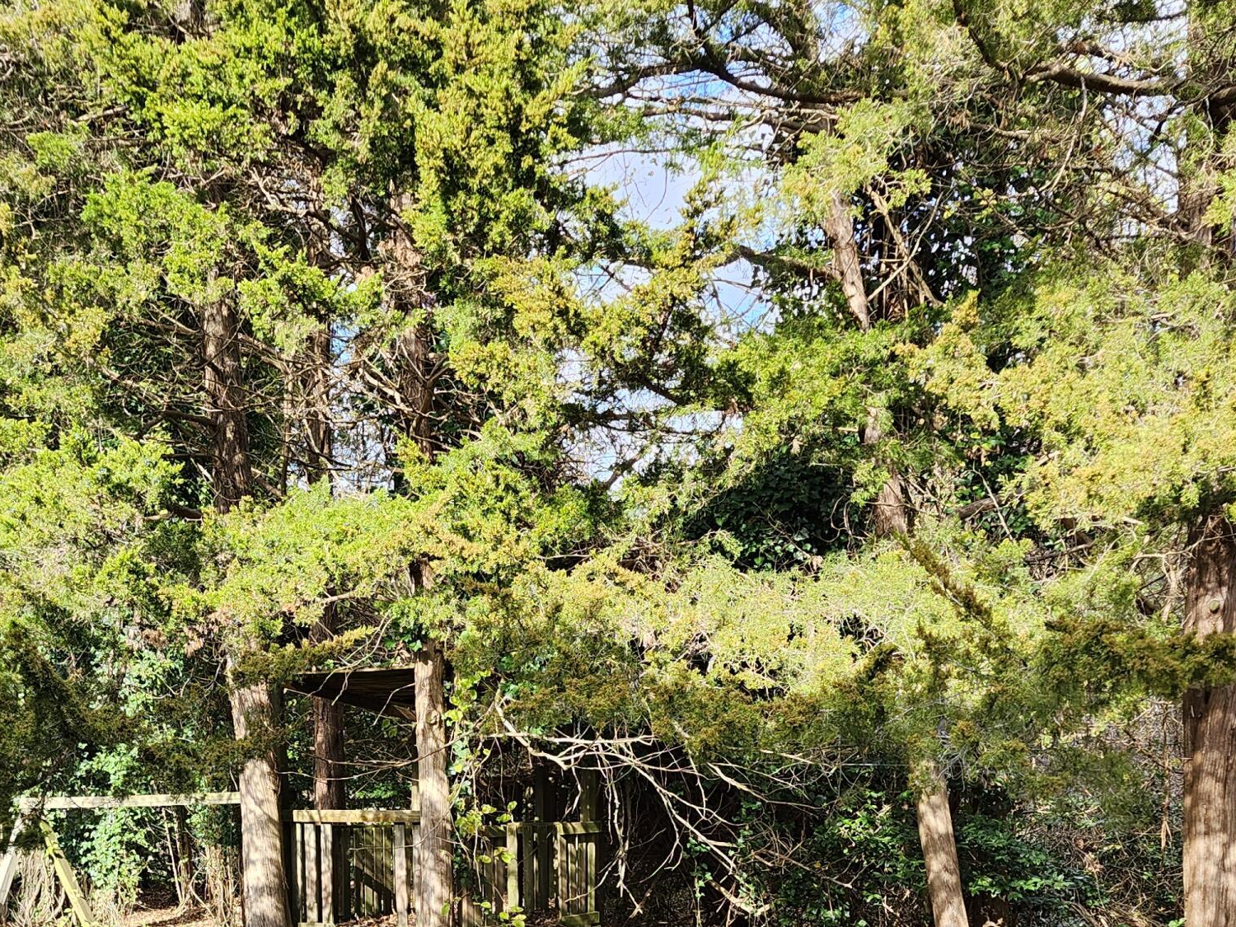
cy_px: 901
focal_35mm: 46
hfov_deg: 41.0
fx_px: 1642
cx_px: 481
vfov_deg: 29.7
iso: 32
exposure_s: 1/180
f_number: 1.8
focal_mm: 5.54
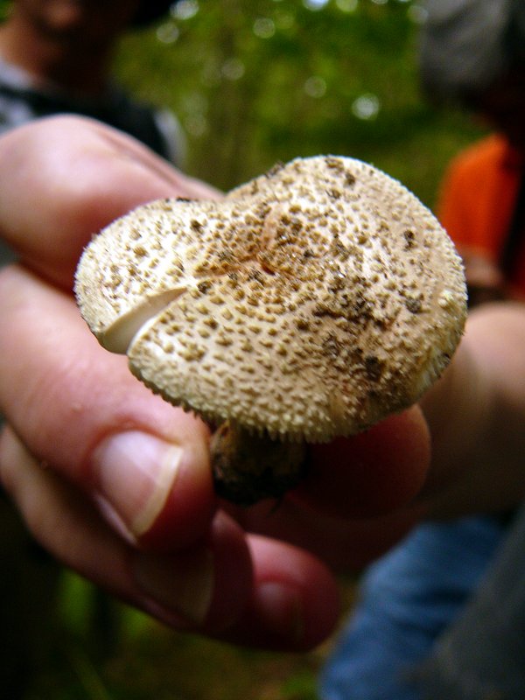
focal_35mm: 35
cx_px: 262
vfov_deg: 52.6
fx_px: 708
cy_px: 350
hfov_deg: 40.7
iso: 100
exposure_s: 1/40
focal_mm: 5.2
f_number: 2.8
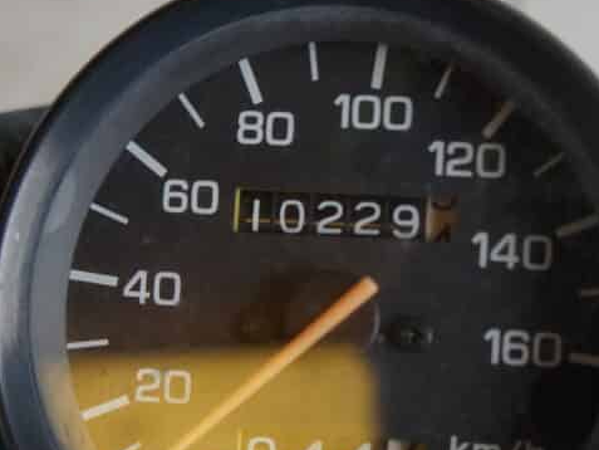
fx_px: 1126
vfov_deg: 22.3
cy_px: 350
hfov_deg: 29.6
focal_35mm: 65
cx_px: 401
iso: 640
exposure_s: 1/250
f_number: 4
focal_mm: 21
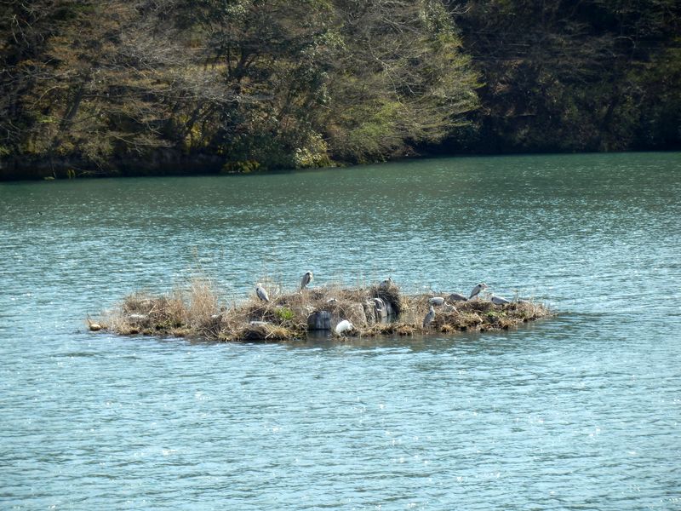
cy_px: 256
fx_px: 4722
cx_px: 340
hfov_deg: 8.2
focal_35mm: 240
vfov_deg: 6.2
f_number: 5.8
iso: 80
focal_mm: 42.5
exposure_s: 1/250
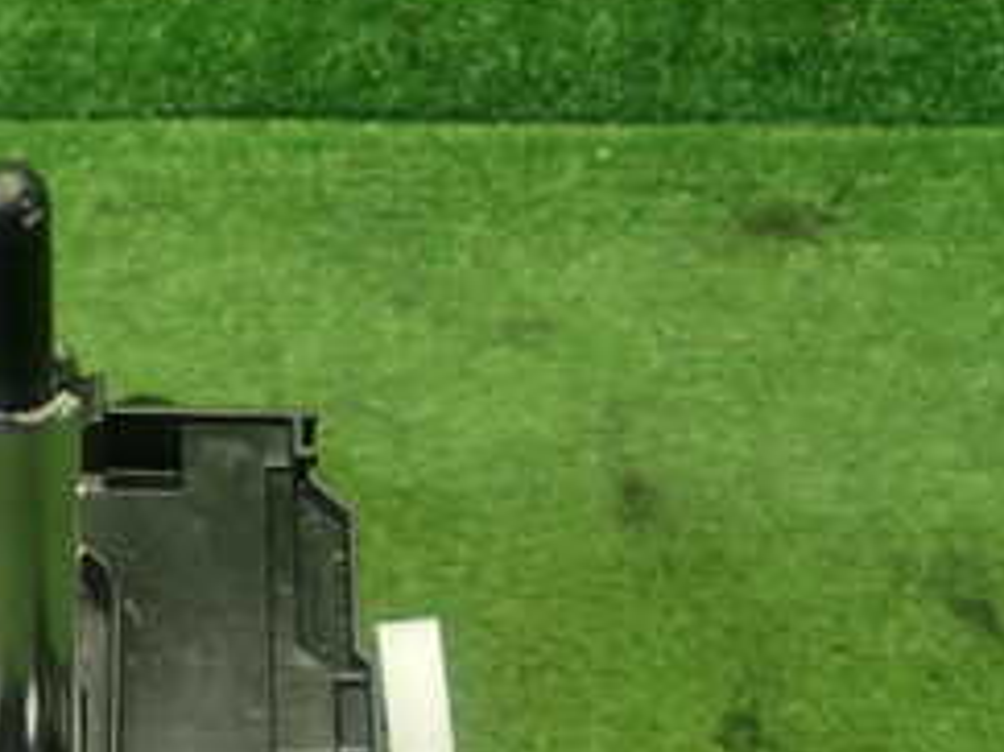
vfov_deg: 18.9
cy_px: 868
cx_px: 12
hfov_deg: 25.1
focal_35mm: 74
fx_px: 2145
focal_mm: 5.4
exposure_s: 1/50
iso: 200
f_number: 2.3
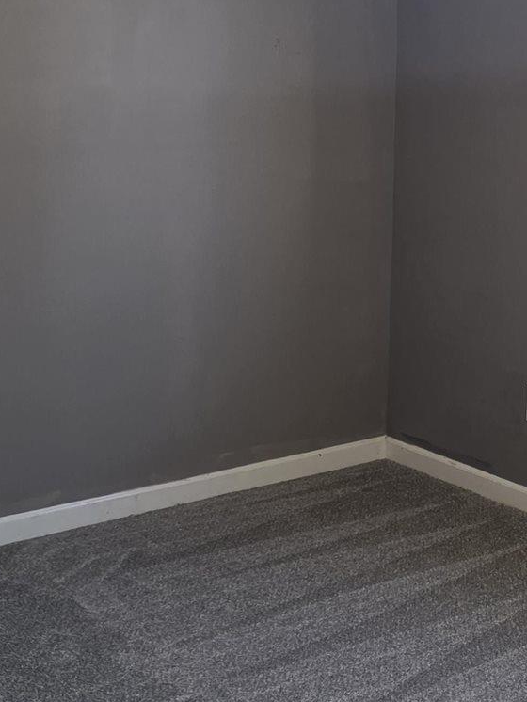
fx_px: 1440
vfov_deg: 27.2
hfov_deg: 20.2
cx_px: 513
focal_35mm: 71
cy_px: 237
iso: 320
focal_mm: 6.25
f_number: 1.7
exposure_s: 1/120
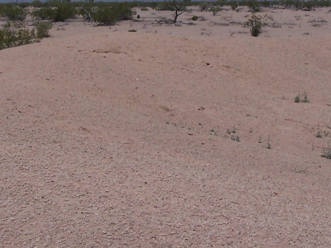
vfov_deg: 15.0
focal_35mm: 98
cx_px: 200
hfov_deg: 20.0
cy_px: 60
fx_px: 937
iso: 80
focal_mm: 6.3
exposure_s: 1/1600
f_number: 5.6
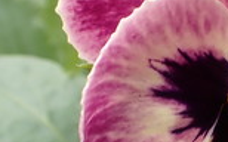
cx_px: 274
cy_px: 73
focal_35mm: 103
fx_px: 640
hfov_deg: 19.1
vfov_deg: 12.7
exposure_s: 1/125
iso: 100
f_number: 3.2
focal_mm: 5.4
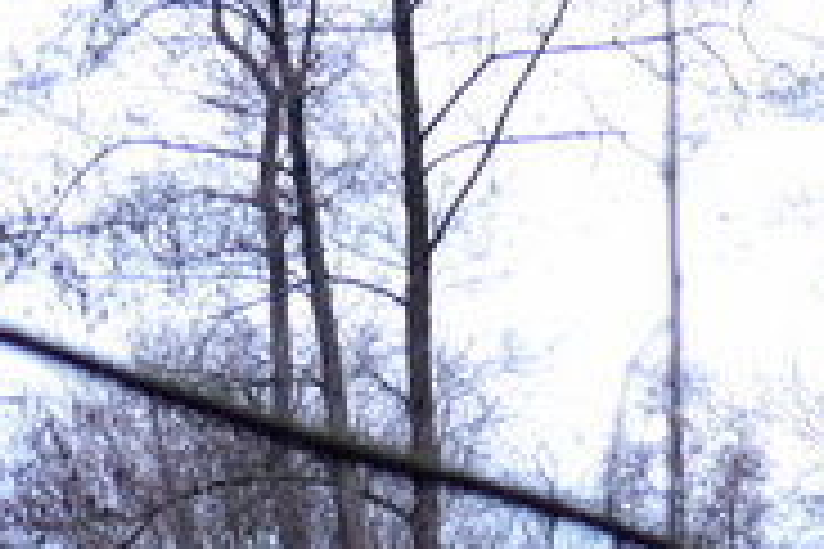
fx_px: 6019
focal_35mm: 263
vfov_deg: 5.1
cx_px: 734
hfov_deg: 7.8
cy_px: 1188
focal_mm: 40
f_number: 8
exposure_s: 1/80
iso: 400
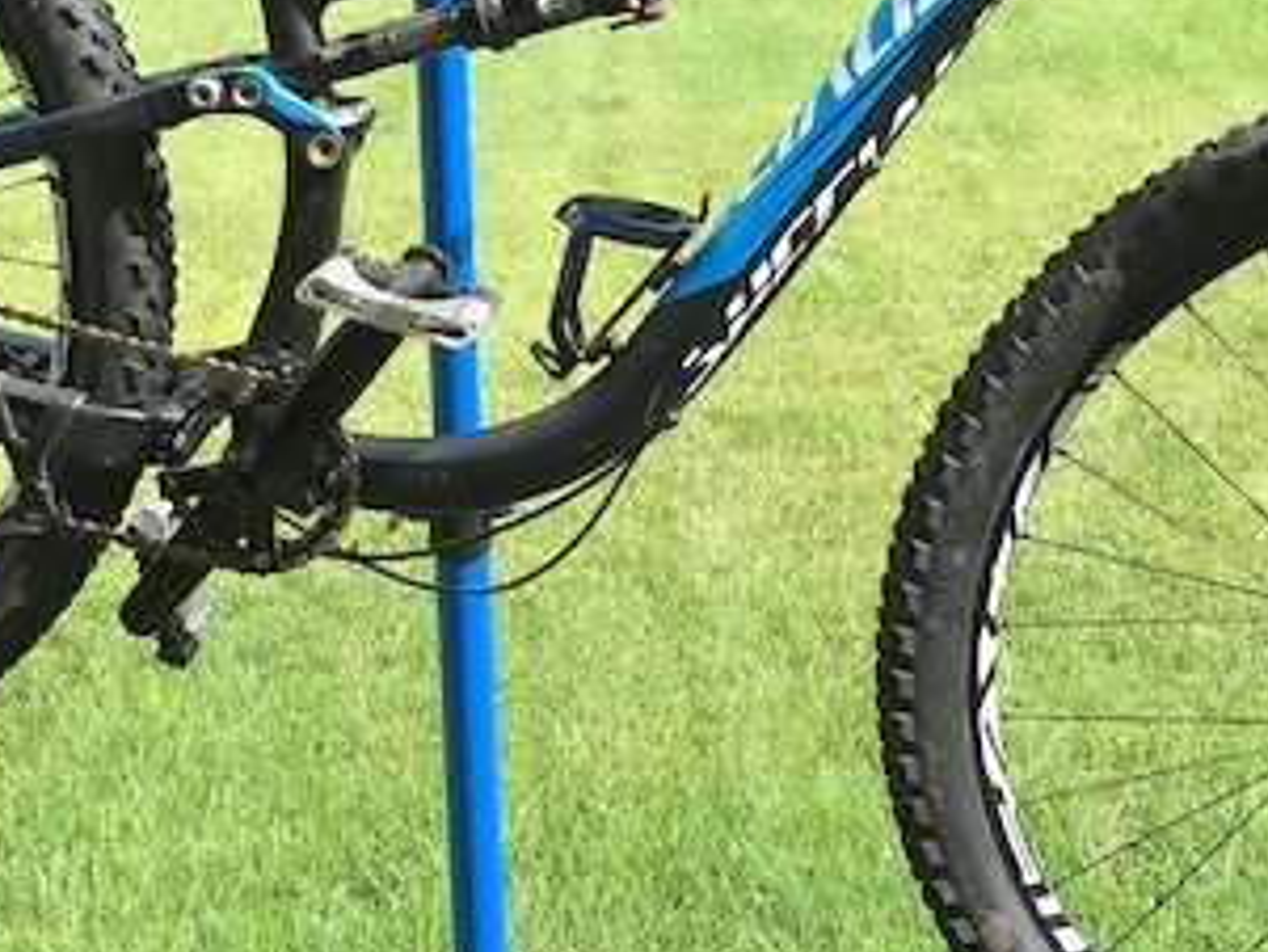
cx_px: 611
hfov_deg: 25.3
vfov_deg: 19.1
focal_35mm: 77
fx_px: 2822
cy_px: 286
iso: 25
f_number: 2.2
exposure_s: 1/610
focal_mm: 4.15
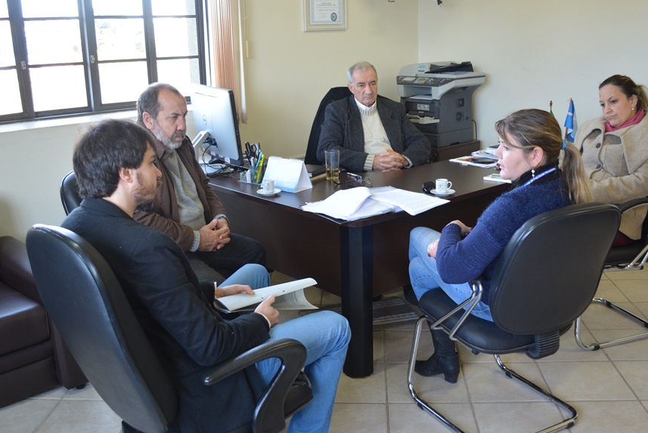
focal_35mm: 39
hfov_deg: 49.5
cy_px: 204
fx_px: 702
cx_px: 338
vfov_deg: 34.2
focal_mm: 22
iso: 500
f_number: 4
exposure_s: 1/60
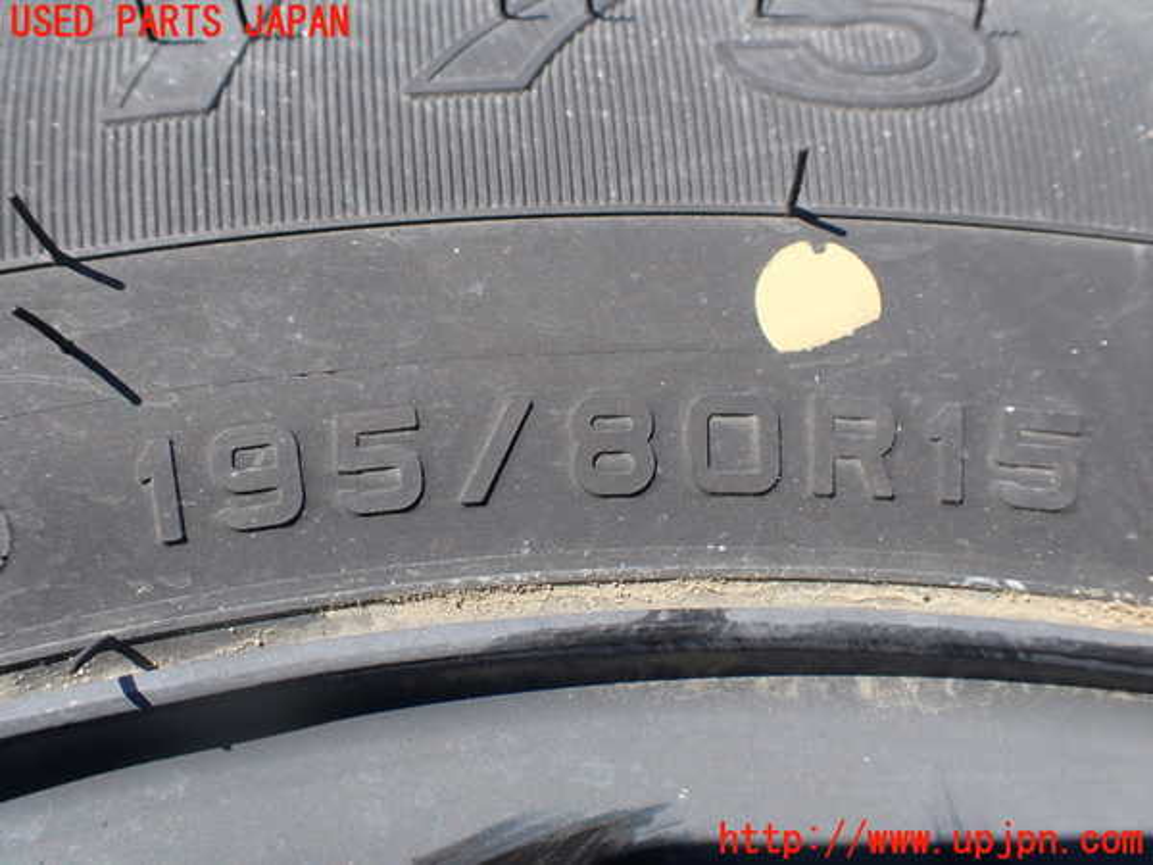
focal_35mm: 30
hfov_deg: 60.0
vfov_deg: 46.8
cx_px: 576
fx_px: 999
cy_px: 432
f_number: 3.2
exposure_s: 1/640
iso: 100
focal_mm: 5.4
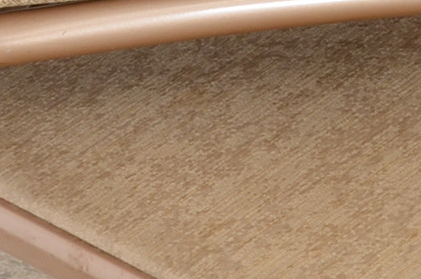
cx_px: 862
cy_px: 65
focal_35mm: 280
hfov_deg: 7.1
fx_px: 3269
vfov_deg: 4.9
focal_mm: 32
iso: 250
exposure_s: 1/80
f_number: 9
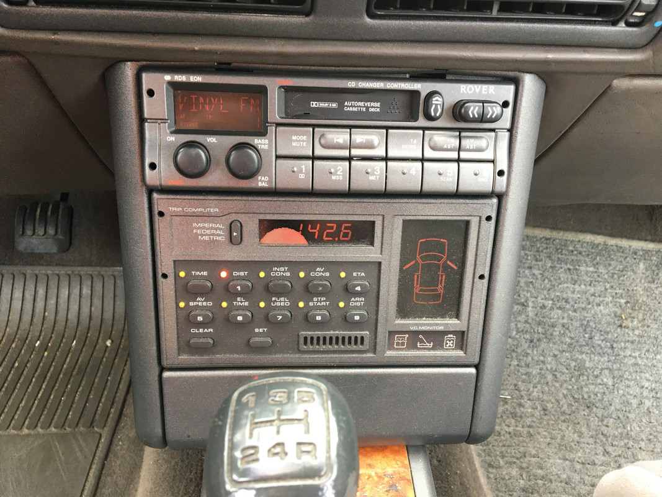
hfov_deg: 61.7
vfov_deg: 48.2
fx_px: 555
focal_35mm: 29
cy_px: 248
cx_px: 331
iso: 50
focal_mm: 4.15
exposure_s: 1/33
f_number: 2.2
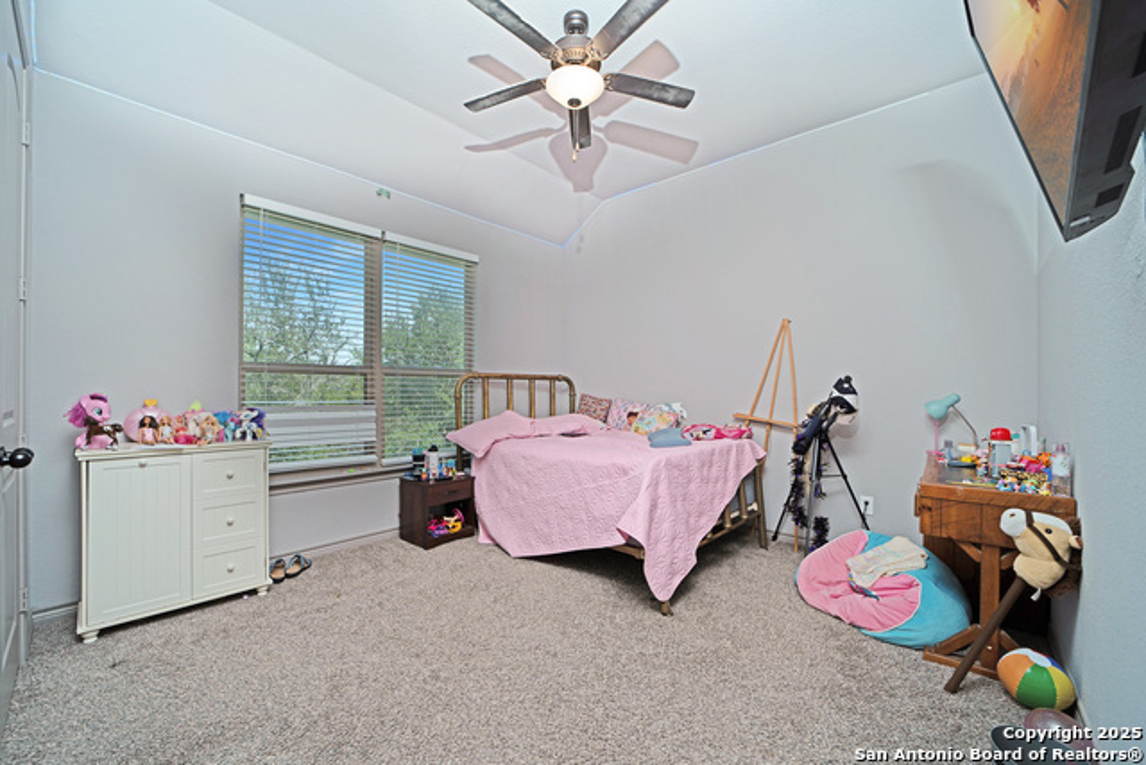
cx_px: 573
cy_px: 382
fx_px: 446
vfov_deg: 81.2
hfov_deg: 104.2
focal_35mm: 14
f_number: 8
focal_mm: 14
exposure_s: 1/60
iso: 100
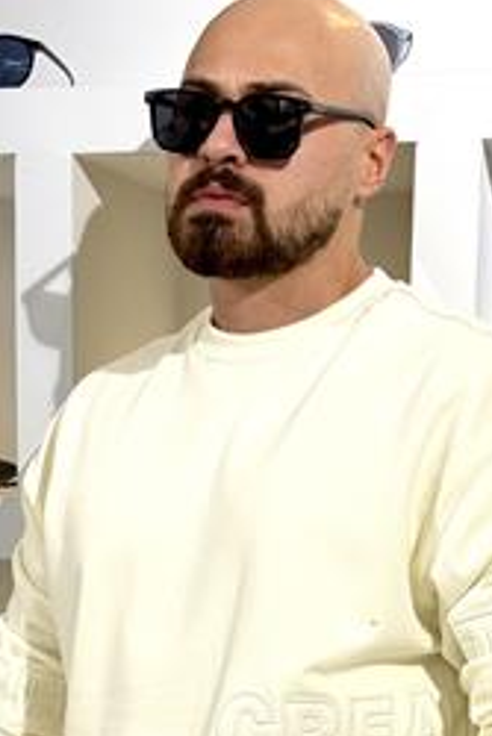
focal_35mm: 93
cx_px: 277
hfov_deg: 14.7
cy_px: 636
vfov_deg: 21.5
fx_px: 1904
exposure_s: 1/100
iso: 50
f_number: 1.78
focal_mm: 6.76
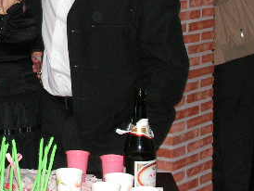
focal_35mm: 133
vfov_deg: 11.0
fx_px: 977
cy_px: -17
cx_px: 40
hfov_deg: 14.7
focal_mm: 9.6
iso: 200
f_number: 3.3
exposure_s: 1/60
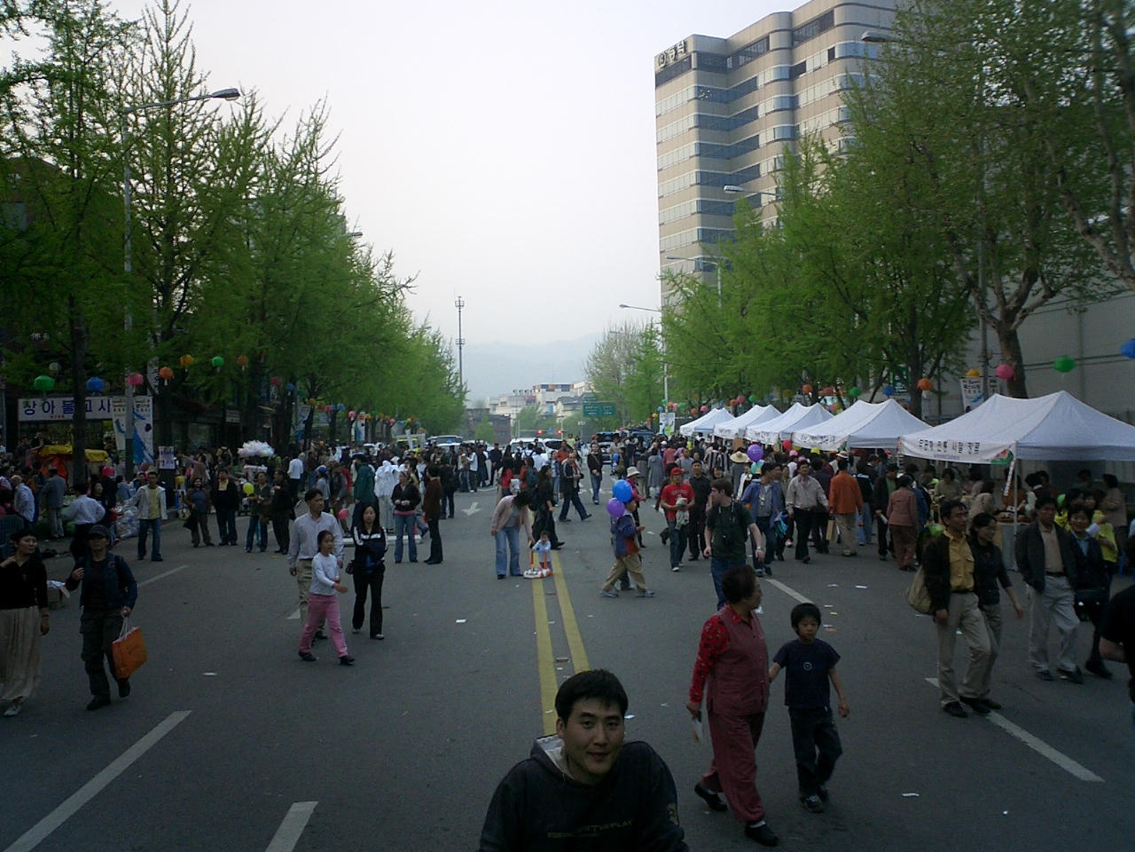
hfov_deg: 50.1
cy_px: 426
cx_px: 568
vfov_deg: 38.7
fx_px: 1213
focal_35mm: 37
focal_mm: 5.6
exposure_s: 1/100
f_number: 3.5
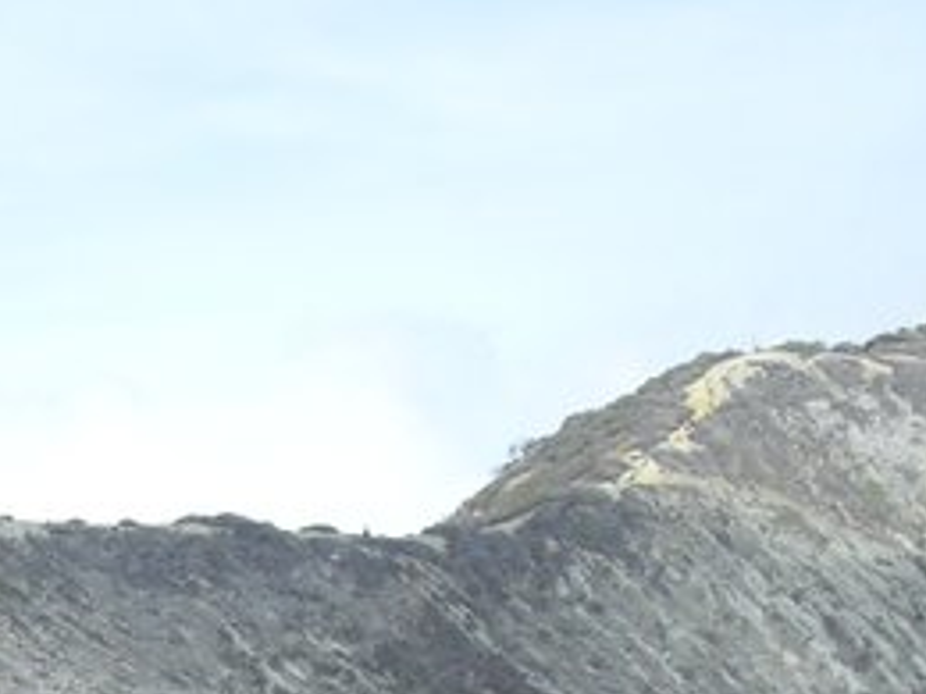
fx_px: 3130
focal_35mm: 117
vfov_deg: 12.2
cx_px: 46
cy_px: 943
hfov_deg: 16.5
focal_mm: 6.2
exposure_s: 1/200
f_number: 8
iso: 100
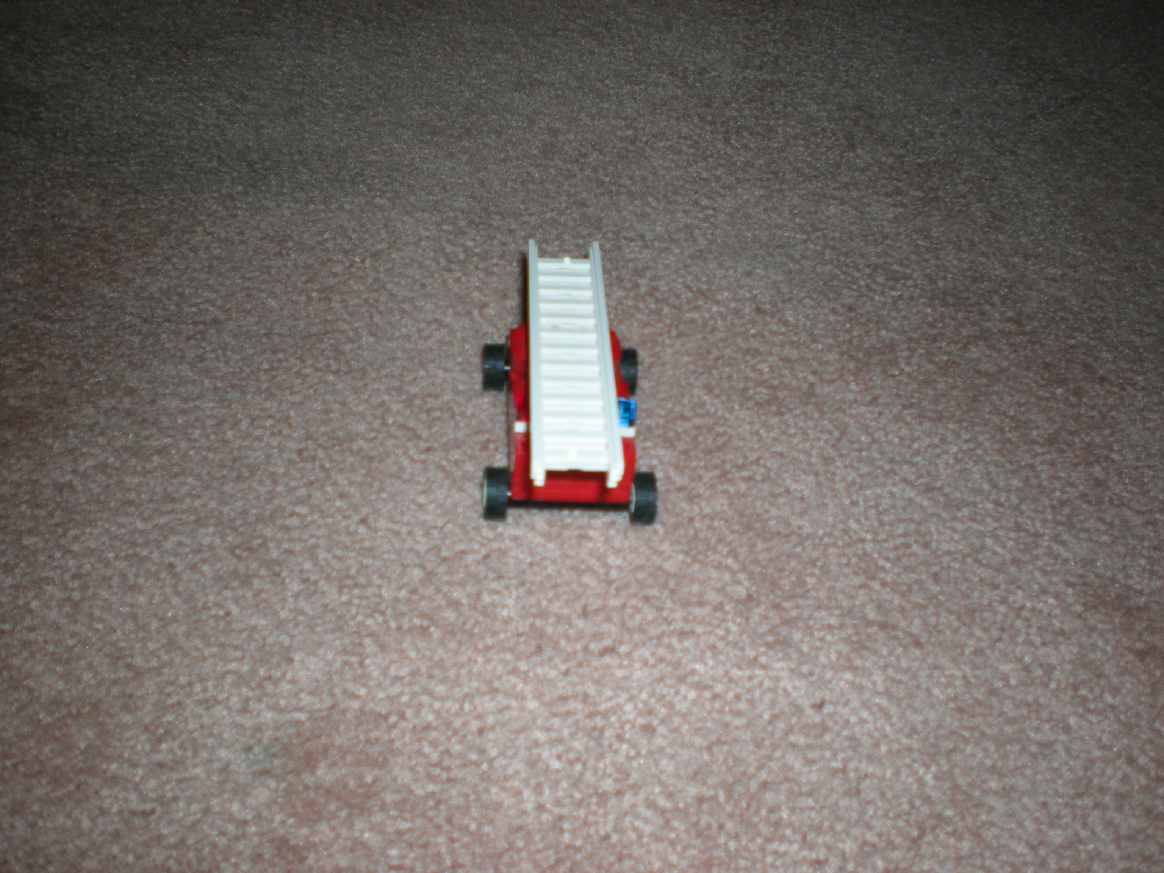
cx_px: 582
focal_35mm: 38
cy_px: 436
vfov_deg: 37.7
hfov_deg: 49.0
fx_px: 1278
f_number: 3.1
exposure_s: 1/60
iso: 64
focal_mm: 6.3
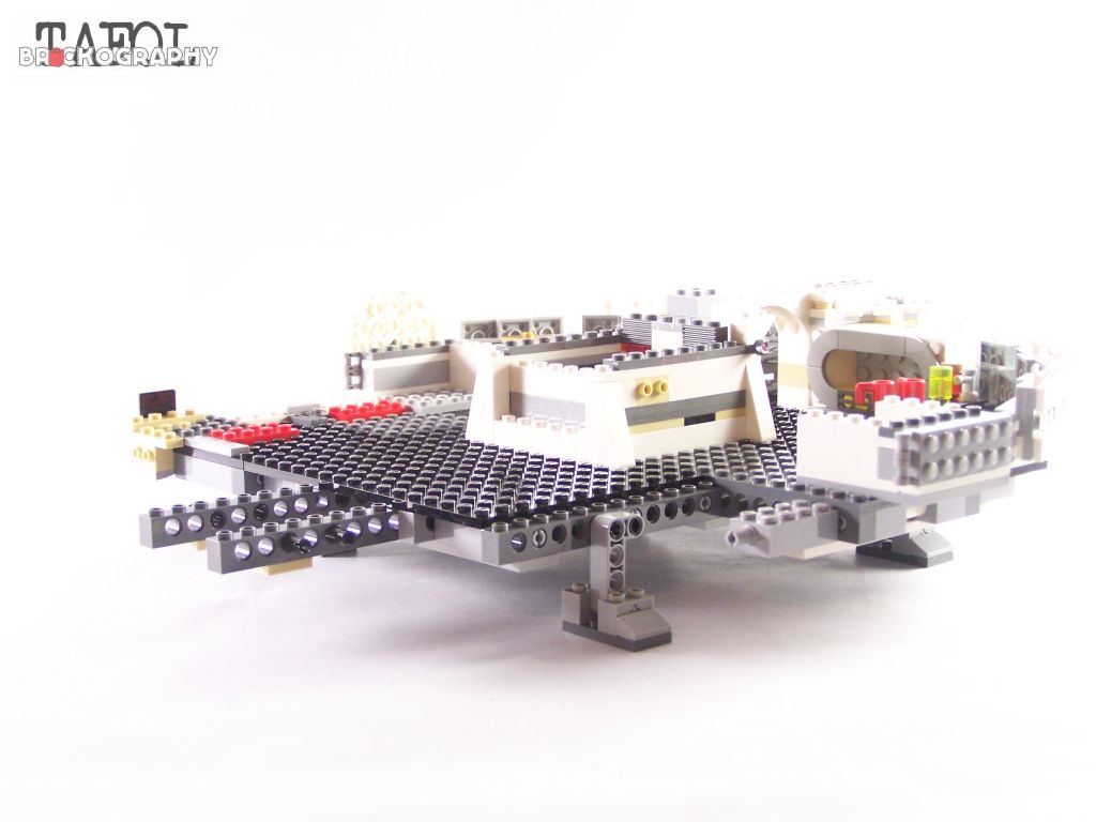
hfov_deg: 32.7
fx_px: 1868
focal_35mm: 59
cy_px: 411
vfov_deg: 24.8
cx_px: 548
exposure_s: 1/20
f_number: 3.1
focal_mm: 9.8
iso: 200
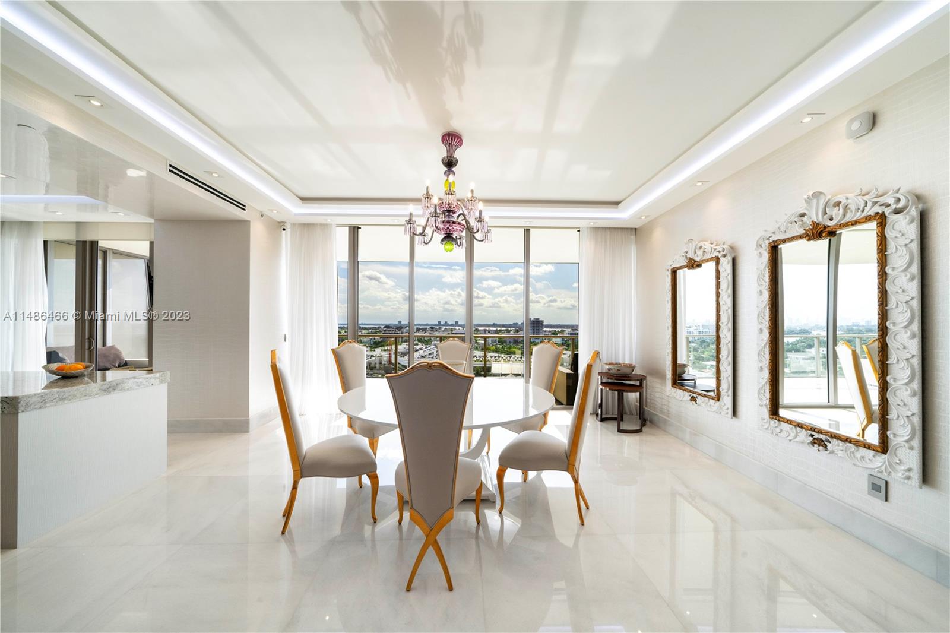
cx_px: 475
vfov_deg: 90.0
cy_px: 316
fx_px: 317
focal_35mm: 12
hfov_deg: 112.6
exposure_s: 1/500
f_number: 11
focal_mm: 12
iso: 250
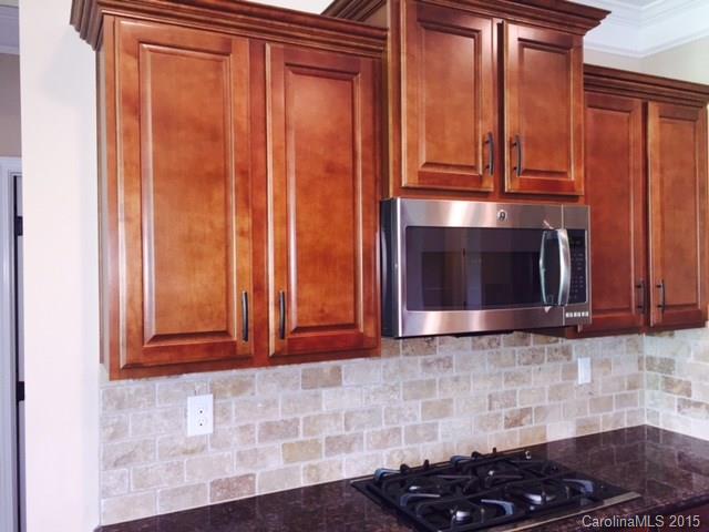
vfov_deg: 48.2
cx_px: 354
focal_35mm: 29
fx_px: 594
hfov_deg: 61.7
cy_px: 266
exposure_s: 1/17
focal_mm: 4.15
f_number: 2.2
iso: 125
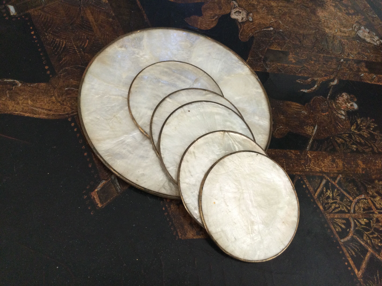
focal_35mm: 31
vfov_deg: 45.4
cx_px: 191
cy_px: 143
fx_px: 342
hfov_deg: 58.4
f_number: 2.4
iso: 100
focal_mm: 3.3
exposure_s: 1/33
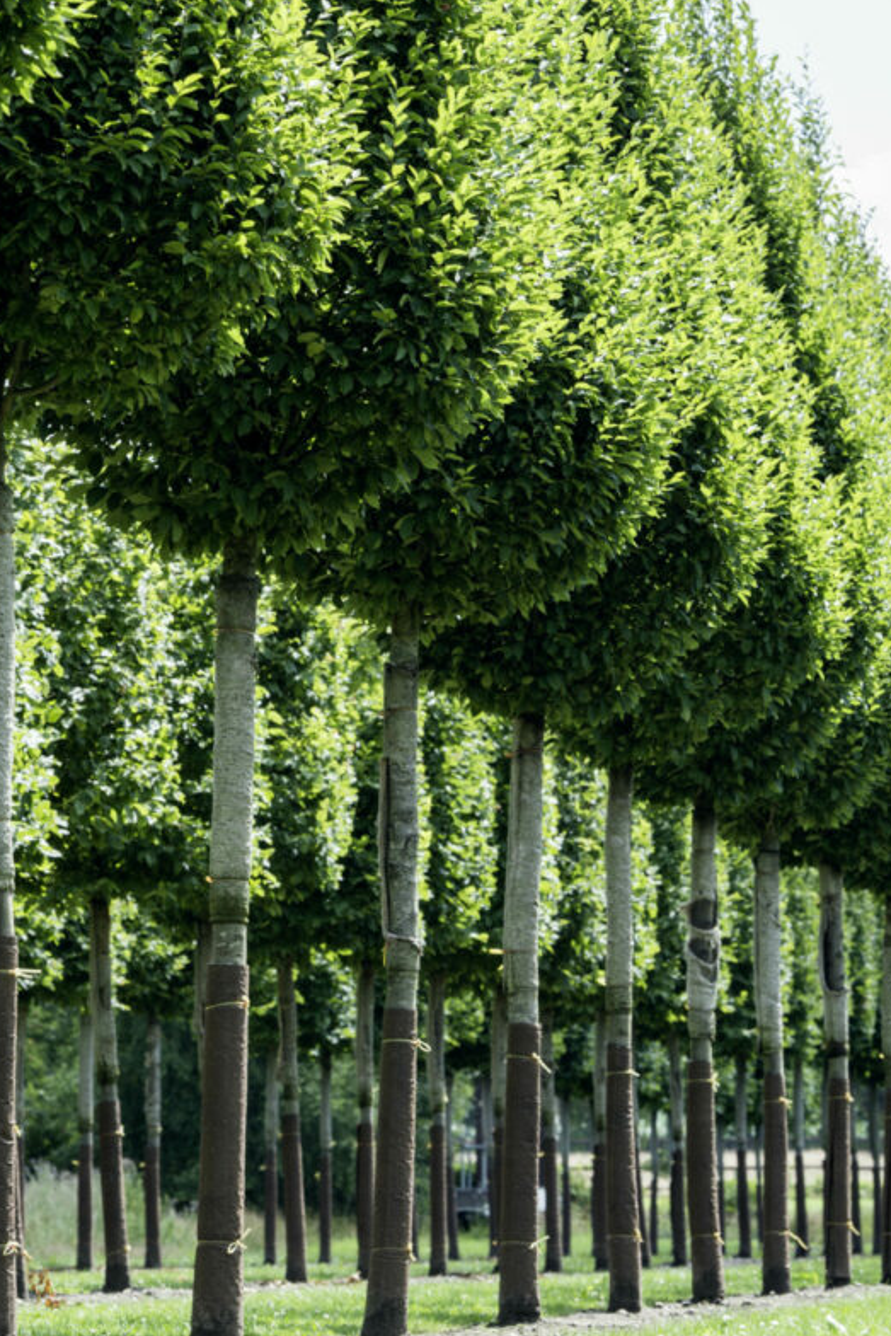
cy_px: 464
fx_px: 7904
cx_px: 424
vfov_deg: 9.7
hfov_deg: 6.5
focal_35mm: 213
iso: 200
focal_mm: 145
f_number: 11
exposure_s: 1/100
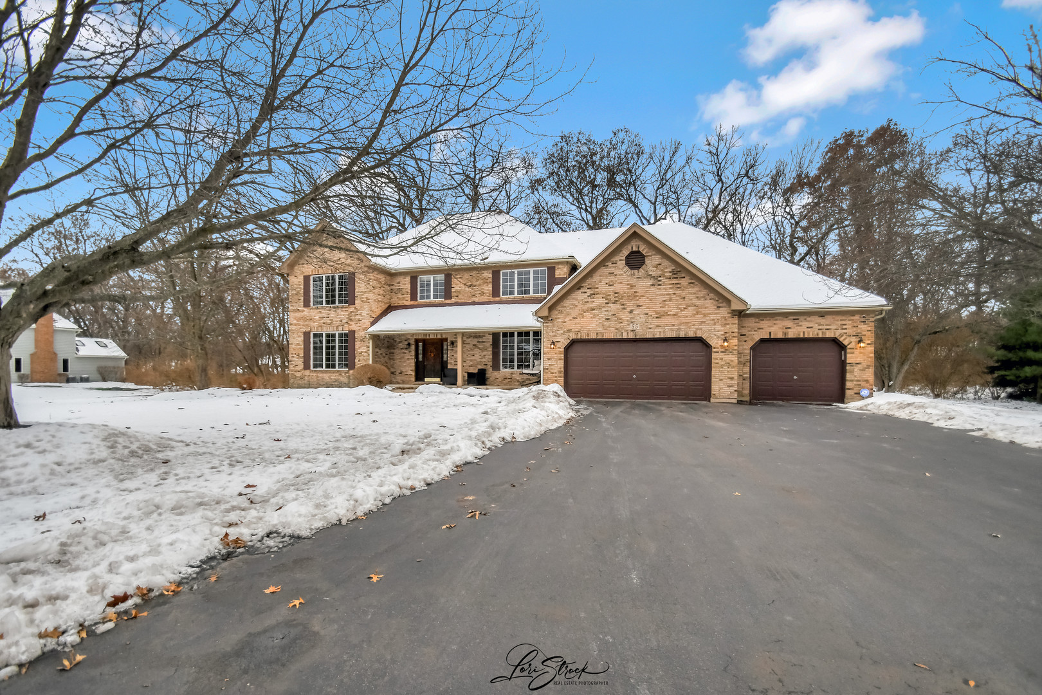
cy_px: 348
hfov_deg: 100.4
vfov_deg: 77.3
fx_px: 434
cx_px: 521
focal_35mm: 15
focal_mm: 10
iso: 400
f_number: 8
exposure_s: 1/5000
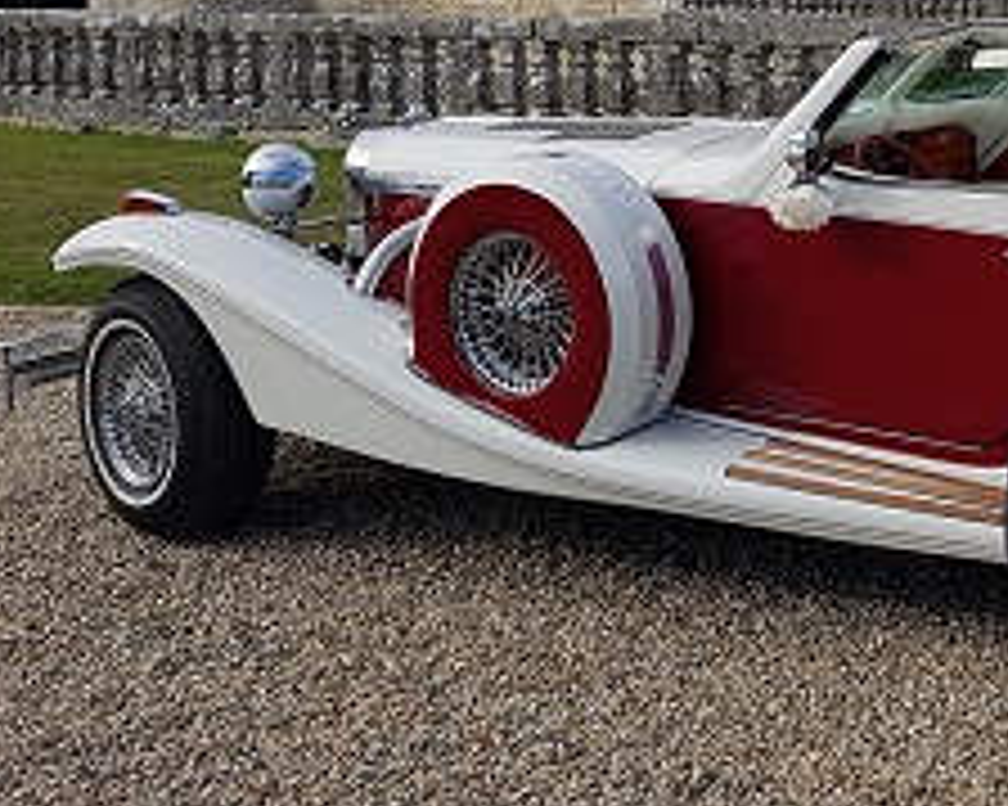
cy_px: 70
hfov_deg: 31.1
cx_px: 1015
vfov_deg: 26.2
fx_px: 1670
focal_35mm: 56
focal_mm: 4.2
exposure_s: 1/2488
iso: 50
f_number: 1.7
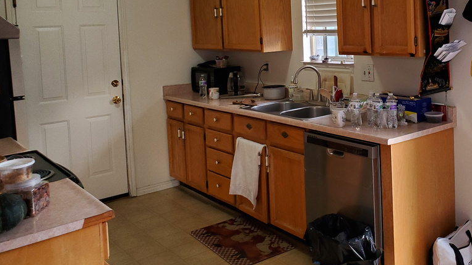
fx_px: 476
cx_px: 316
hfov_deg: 51.8
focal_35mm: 38
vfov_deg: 30.5
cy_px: 55
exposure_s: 1/60
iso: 250
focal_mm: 4.3
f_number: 2.4
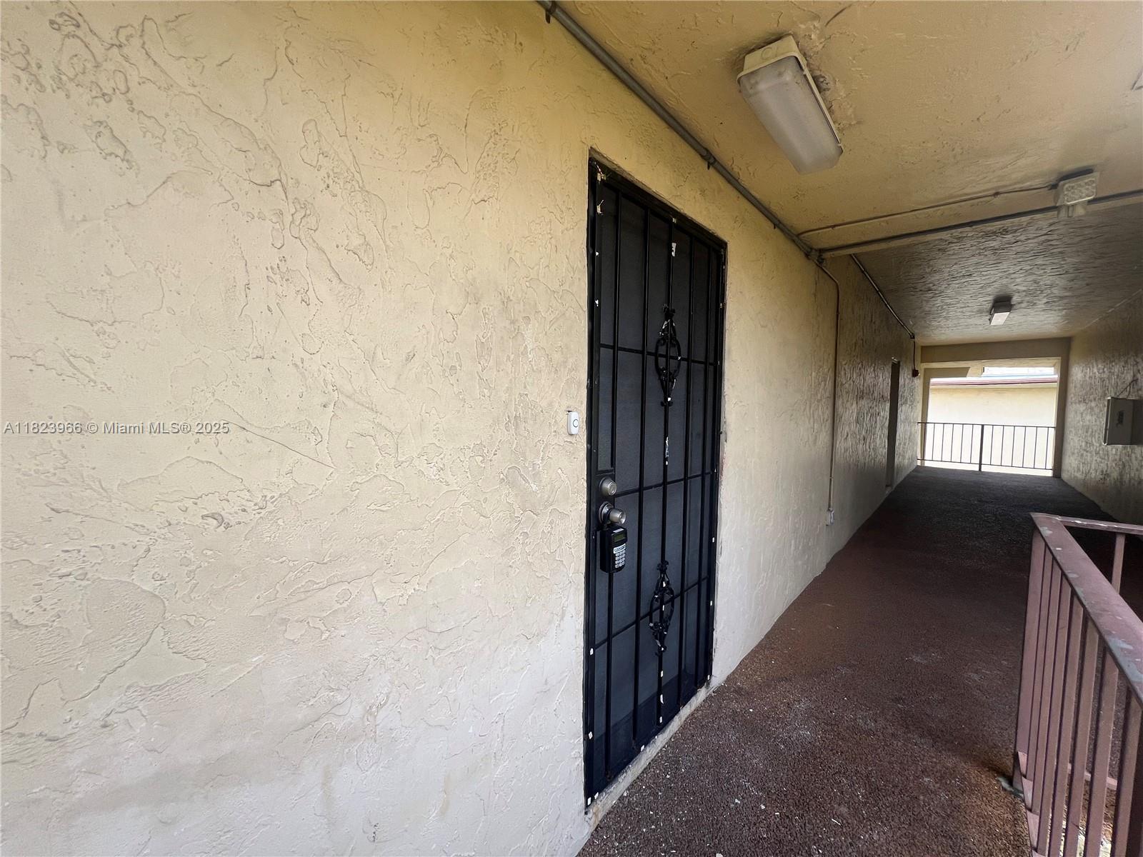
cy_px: 428
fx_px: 429
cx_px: 572
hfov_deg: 106.2
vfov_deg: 89.9
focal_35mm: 13
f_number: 1.8
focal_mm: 1.57
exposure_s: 1/246
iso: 32
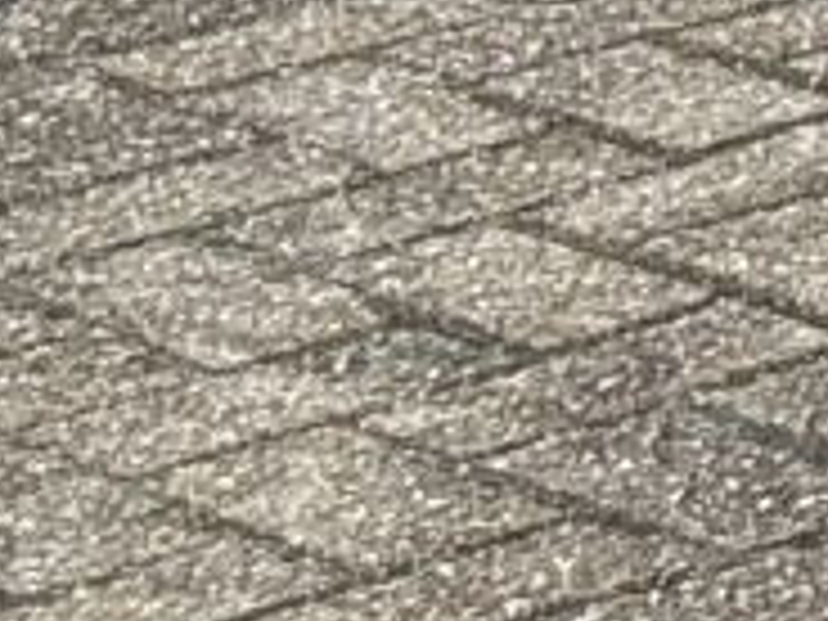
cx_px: 2772
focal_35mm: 376
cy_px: -1282
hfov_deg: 4.9
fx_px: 8994
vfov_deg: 3.8
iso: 64
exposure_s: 1/1242
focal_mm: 6.76
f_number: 1.78
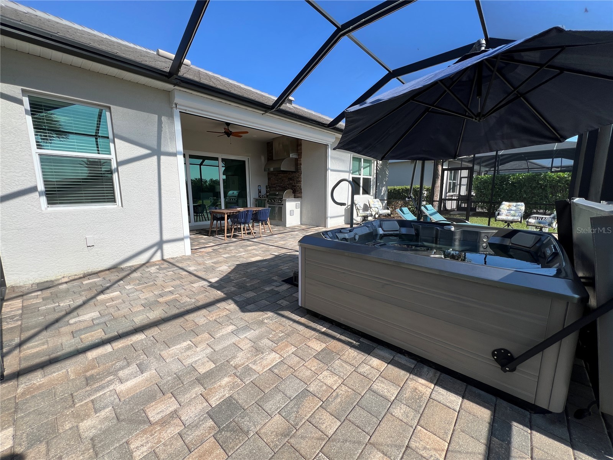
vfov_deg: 89.9
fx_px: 230
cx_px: 306
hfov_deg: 106.2
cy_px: 230
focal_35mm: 13
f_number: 1.8
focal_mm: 1.57
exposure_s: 1/492
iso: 32
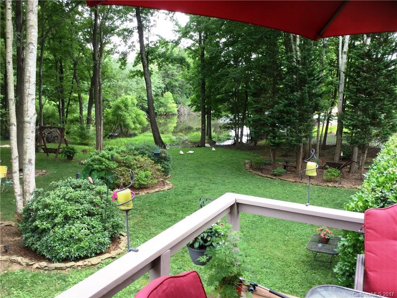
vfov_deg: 45.4
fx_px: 356
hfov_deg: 58.4
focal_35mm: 31
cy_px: 149
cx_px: 198
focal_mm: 3.3
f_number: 2.4
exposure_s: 1/60
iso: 32
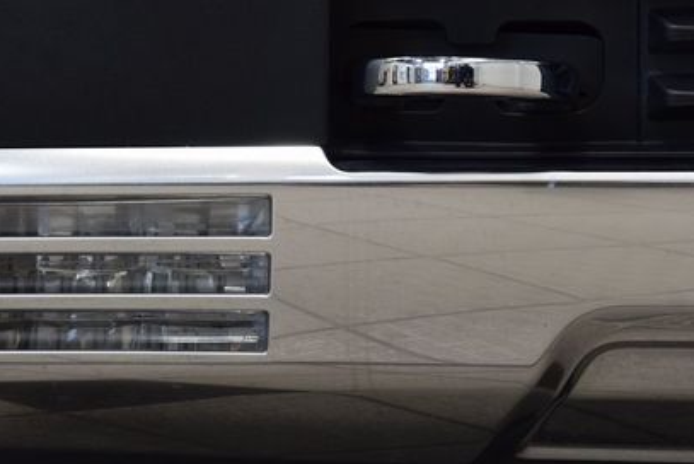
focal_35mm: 165
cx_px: 186
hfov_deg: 12.4
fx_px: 3183
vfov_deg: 8.3
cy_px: 214
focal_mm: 70
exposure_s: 1/30
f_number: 7.1
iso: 900
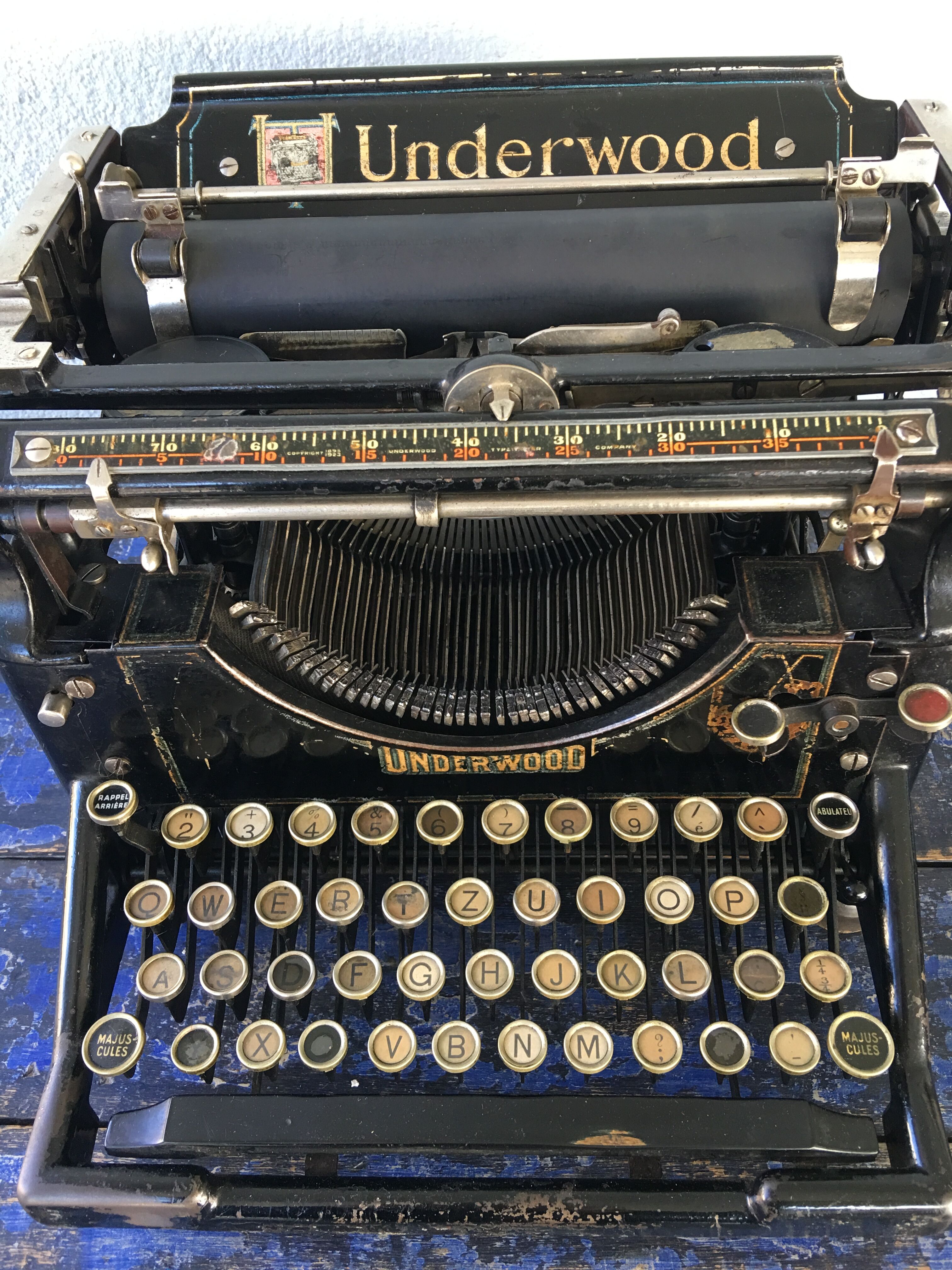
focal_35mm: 29
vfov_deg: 61.7
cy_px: 635
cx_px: 476
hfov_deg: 48.2
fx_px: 1063
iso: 50
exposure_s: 1/33
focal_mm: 4.15
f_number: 2.2
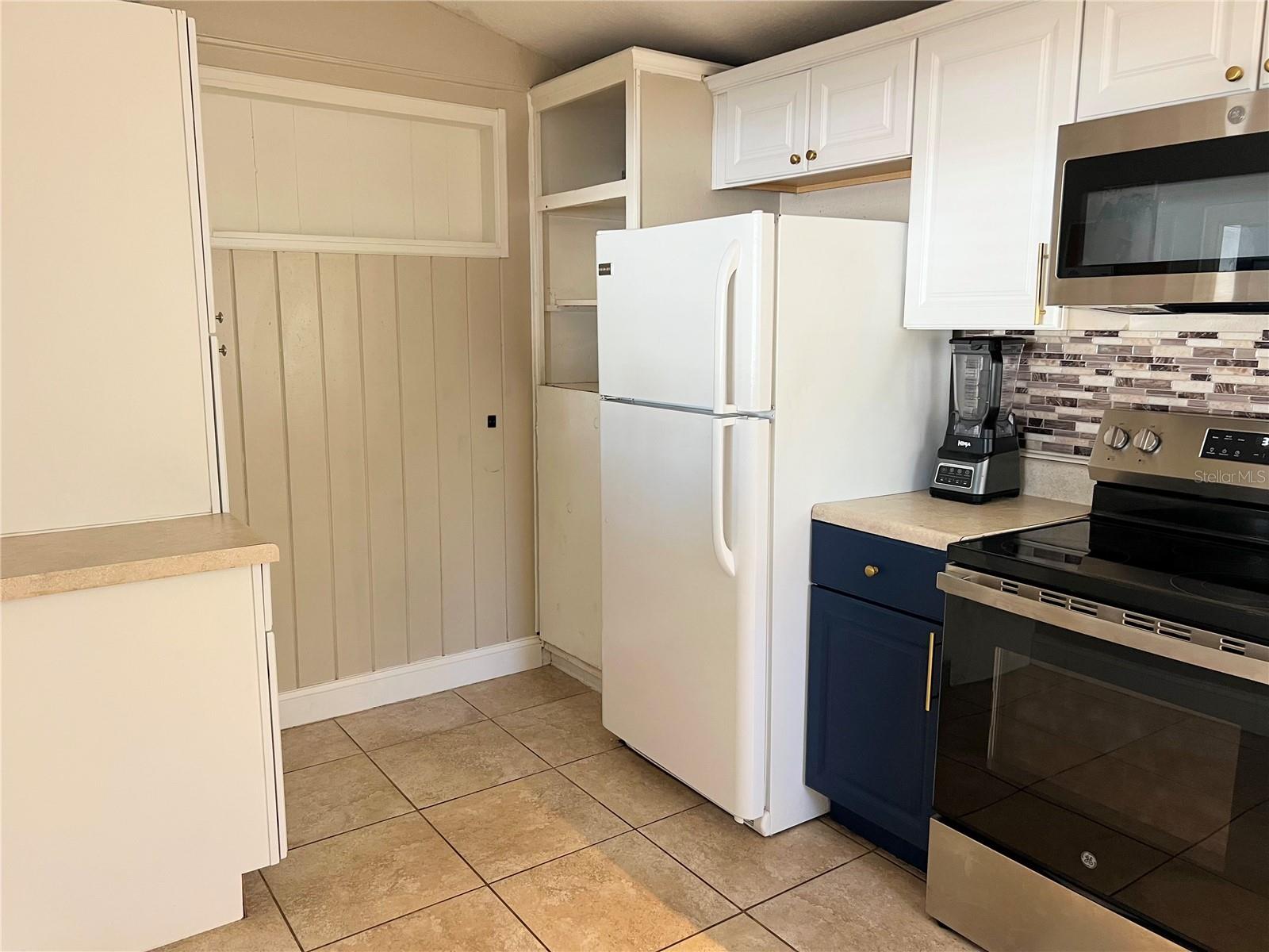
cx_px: 634
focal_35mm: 26
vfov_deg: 53.1
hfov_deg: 67.3
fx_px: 953
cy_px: 476
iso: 250
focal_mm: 5.7
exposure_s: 1/60
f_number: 1.5
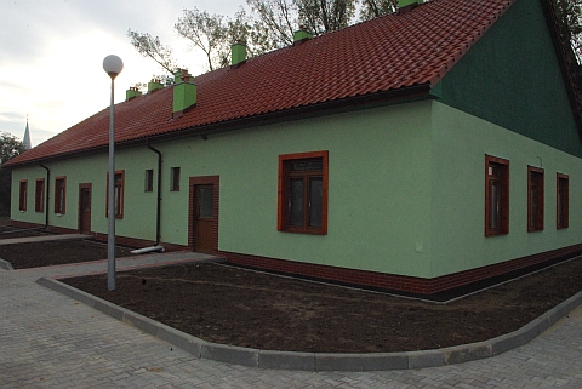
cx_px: 291
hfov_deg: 67.3
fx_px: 437
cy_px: 194
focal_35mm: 27
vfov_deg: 48.0
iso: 1600
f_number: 22
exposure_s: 1/180
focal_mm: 18
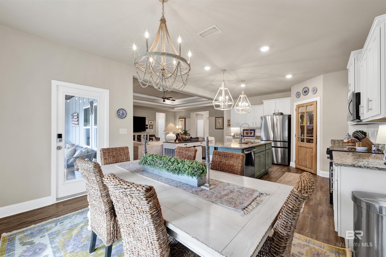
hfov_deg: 104.3
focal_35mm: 14
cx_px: 193
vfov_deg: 81.2
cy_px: 128
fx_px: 150
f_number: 11
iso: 400
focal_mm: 14
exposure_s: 1/4
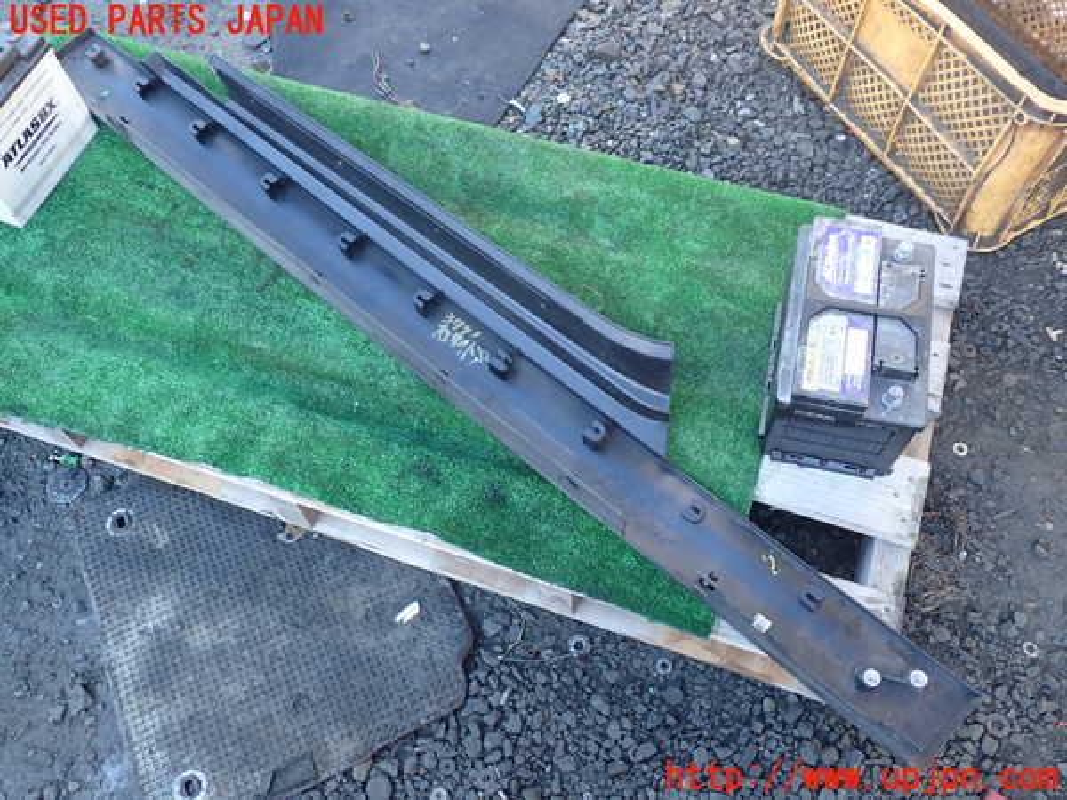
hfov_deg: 60.0
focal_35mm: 30
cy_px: 400
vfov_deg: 46.8
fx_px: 925
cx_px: 534
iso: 100
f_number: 2.3
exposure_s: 1/80
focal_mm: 5.4
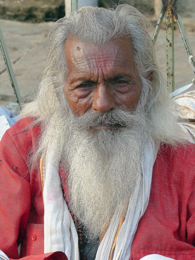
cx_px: 98
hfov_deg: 5.5
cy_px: 130
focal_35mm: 268
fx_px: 2013
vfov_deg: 7.4
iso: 100
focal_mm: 48.3
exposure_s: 1/200
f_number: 4
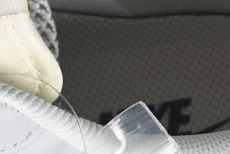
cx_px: -157
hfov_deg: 4.1
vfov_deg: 2.8
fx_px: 3170
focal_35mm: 496
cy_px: -70
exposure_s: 1/80
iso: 160
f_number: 7.1
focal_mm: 50
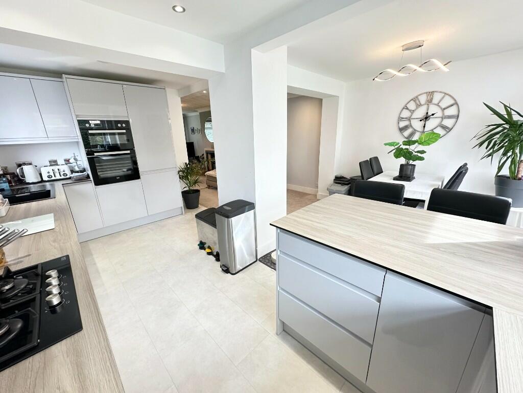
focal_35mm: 14
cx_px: 262
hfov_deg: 102.1
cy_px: 196
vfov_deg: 85.7
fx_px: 212
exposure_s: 1/100
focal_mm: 2.22
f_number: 2.2
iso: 160
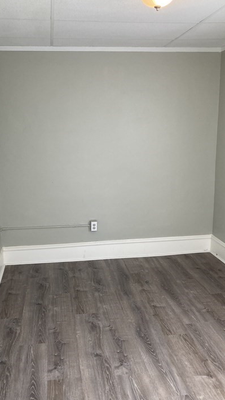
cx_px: 95
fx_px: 350
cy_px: 206
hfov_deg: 35.5
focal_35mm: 33
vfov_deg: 59.5
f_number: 1.8
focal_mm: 3.99
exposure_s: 1/120
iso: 64
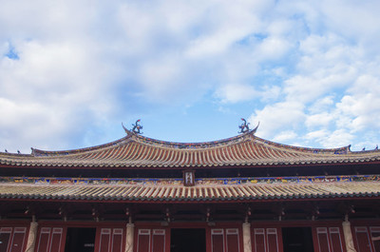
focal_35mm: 30
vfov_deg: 43.4
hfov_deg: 62.0
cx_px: 190
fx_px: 316
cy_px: 126
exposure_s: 1/80
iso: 500
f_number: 11
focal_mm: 20
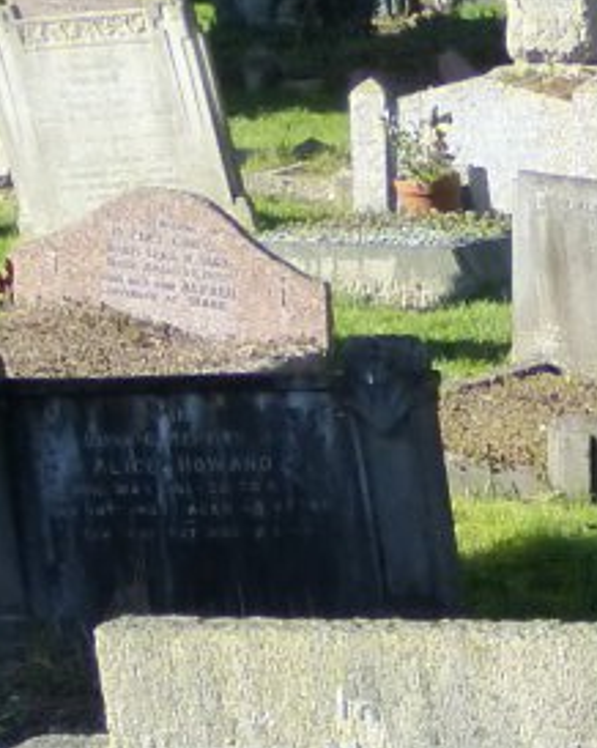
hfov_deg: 10.0
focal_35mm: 134
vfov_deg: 12.1
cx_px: 1443
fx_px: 2963
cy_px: 1671
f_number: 3.3
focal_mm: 4.3
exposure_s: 1/500
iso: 200
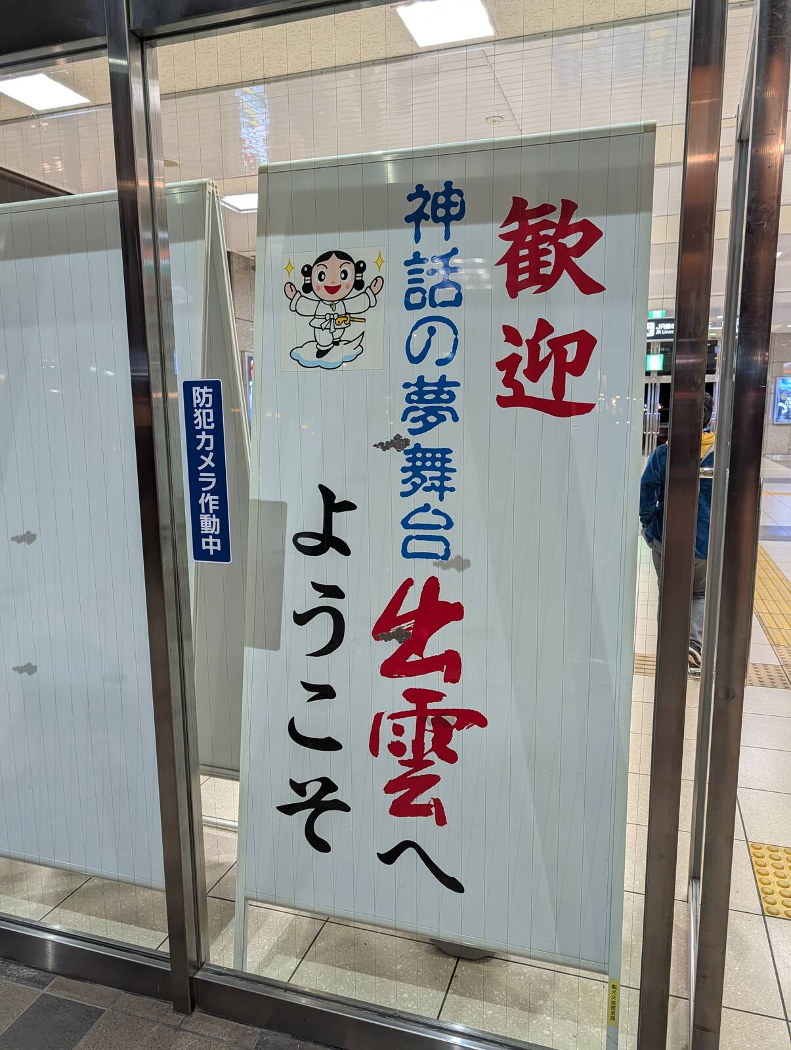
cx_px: 396
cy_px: 525
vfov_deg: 71.5
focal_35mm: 24
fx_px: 729
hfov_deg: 56.9
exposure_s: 1/120
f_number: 1.68
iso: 294
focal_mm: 6.9
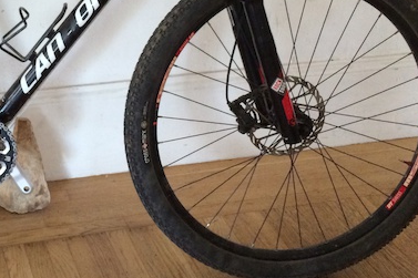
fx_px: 743
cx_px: 60
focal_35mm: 64
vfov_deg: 20.8
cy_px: 33
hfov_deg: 30.4
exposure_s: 1/20
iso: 250
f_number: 2.2
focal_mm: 4.15
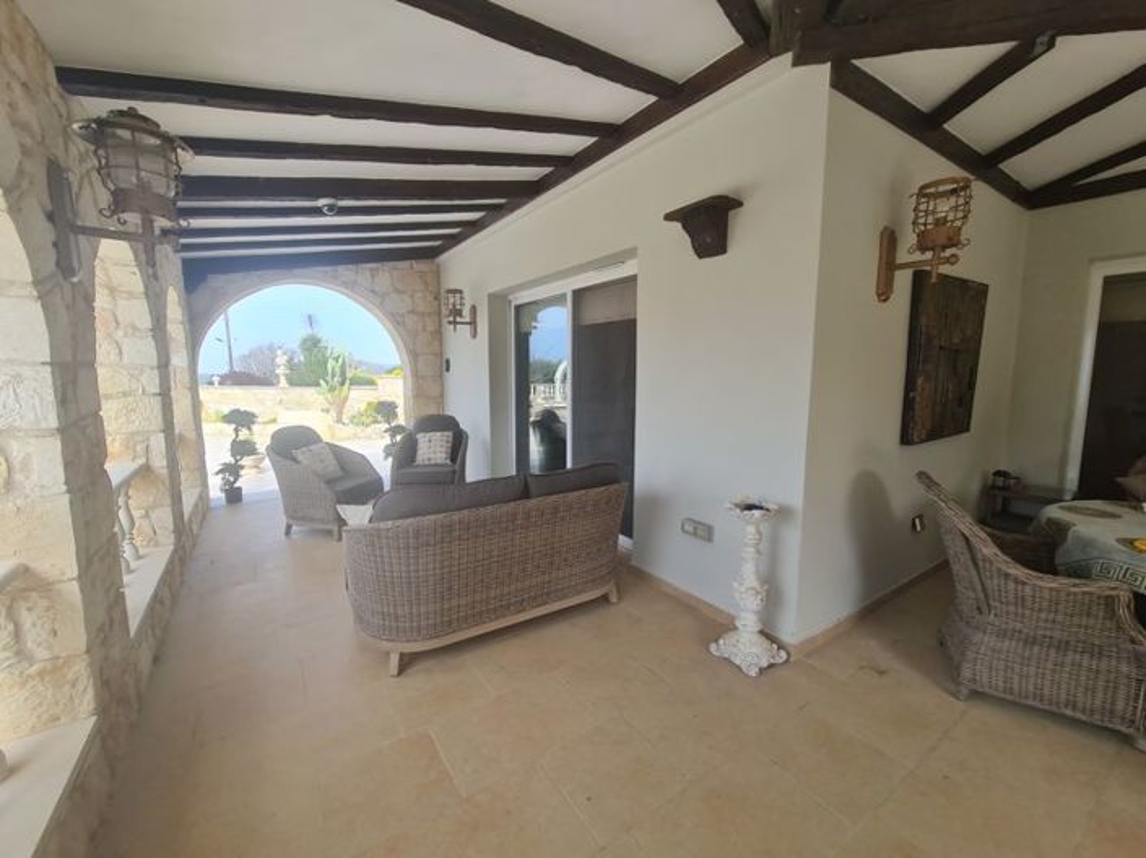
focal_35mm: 13
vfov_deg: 89.9
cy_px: 429
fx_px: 430
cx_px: 573
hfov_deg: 106.2
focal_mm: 2.2
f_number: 2.2
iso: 64
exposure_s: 1/469
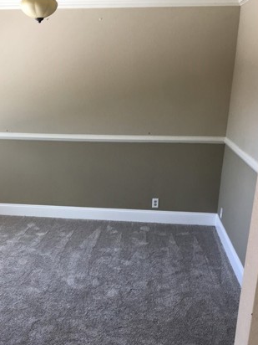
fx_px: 447
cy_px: 233
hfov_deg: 31.6
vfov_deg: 41.5
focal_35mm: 45
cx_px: 65
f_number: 2.2
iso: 25
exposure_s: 1/60
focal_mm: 4.15
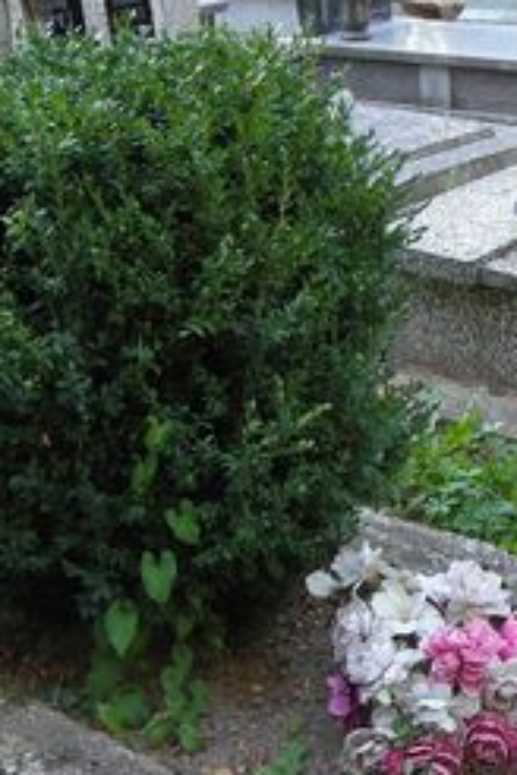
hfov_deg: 20.6
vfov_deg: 30.8
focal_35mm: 65
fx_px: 1400
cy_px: 296
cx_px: 444
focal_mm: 5.2
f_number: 2.5
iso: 100
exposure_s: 1/45
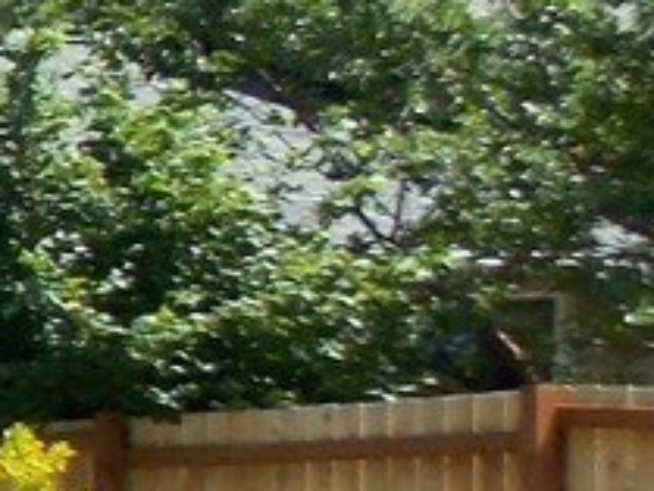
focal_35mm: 176
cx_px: -1640
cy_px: 848
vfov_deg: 8.2
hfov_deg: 8.3
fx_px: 3327
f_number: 3.1
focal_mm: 4
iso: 80
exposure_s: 1/500
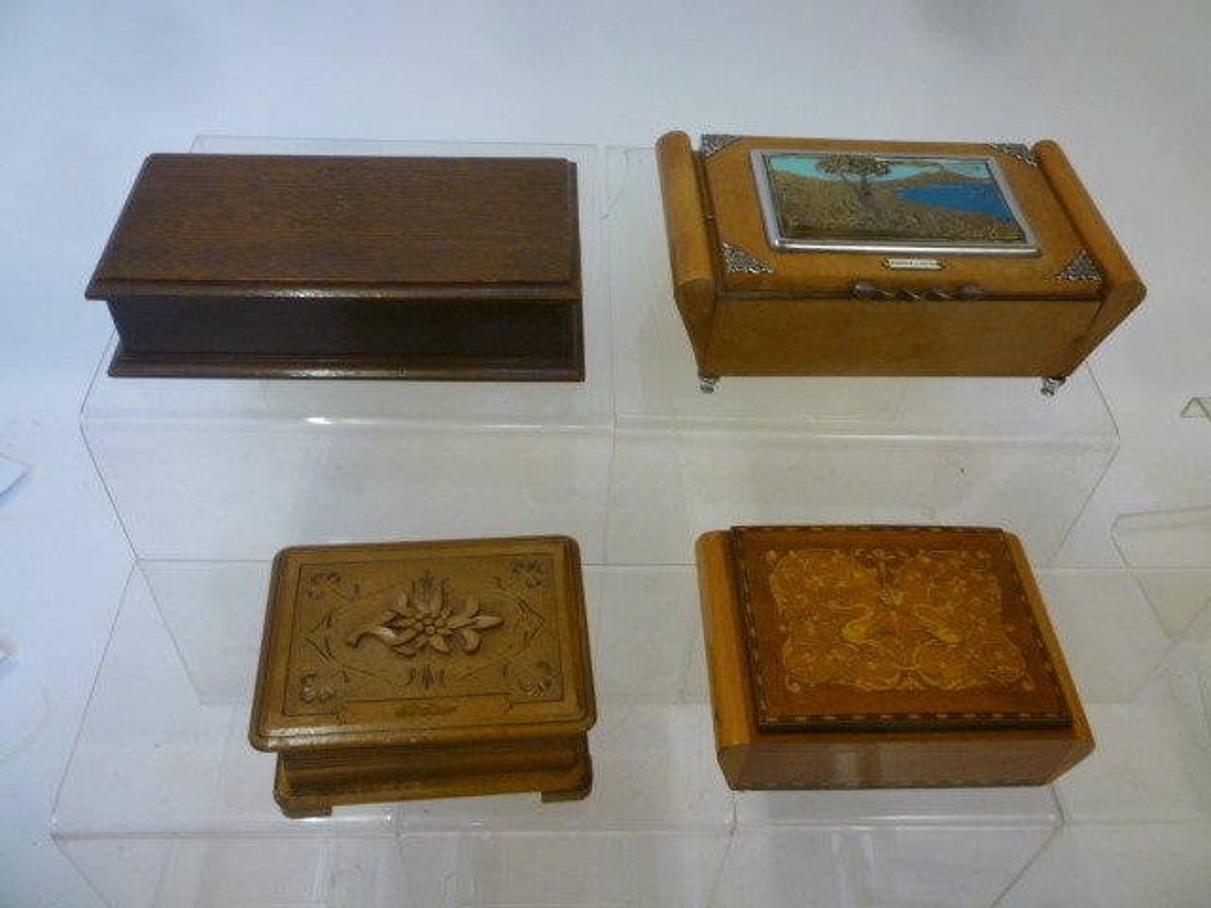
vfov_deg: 48.2
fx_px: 1015
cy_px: 454
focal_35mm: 29
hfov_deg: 61.7
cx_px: 606
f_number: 3.3
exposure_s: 1/30
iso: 200
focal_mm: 5.2
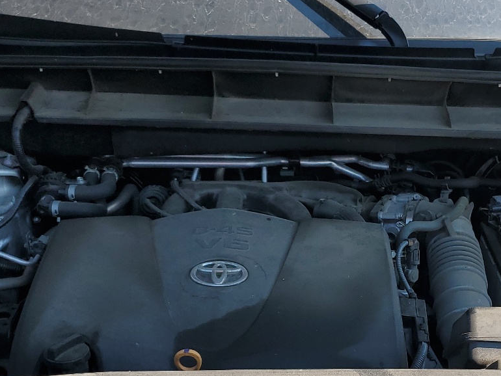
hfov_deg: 34.9
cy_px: 295
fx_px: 782
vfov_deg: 26.6
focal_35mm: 54
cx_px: 368
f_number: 1.5
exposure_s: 1/2000
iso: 50
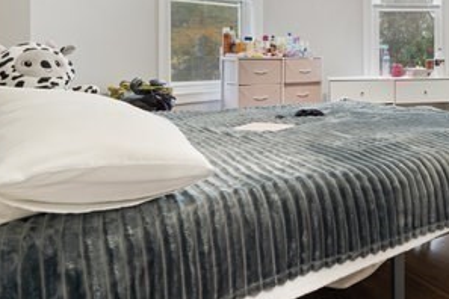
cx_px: 452
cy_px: 58
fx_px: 436
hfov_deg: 45.6
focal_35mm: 35
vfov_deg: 36.5
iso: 200
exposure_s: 2
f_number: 8
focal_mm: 16
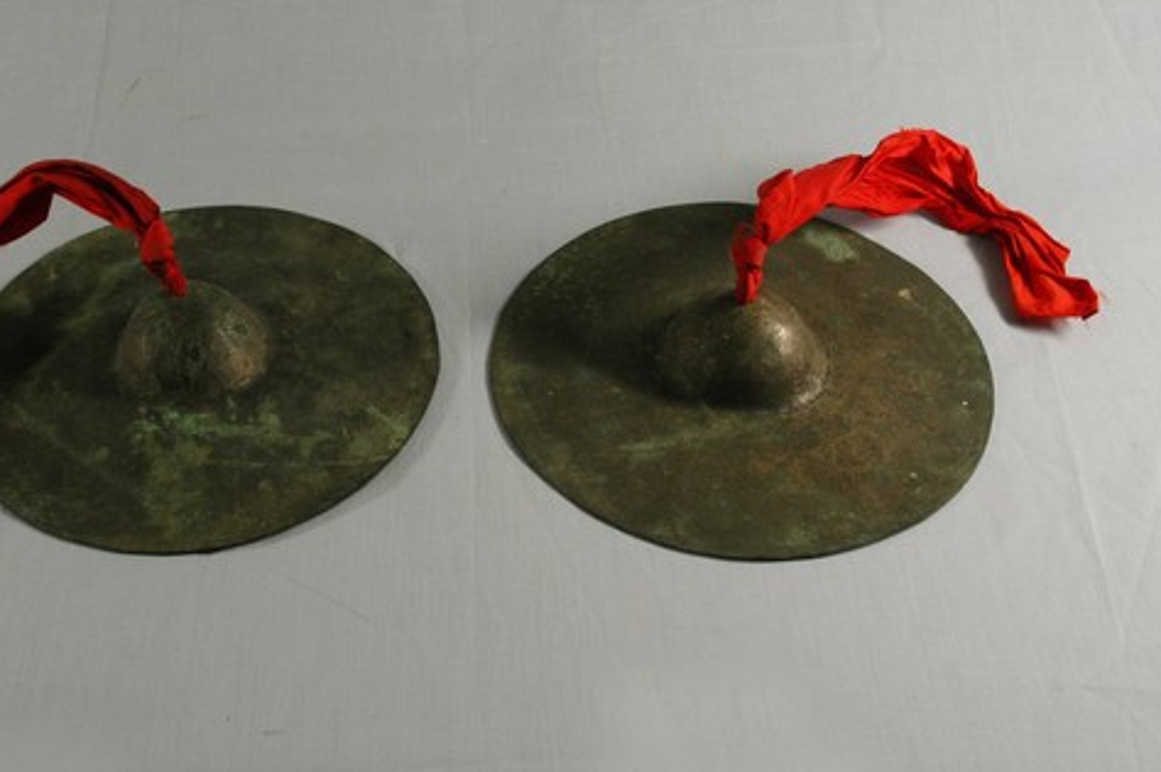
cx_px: 409
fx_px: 1633
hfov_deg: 38.8
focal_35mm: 51
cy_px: 366
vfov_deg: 26.6
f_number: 10
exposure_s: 1/5
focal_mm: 25
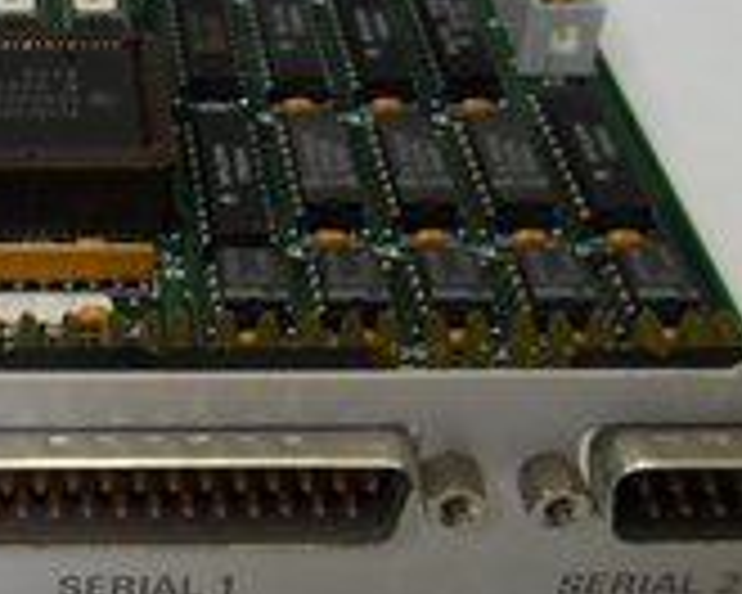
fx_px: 1823
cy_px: 508
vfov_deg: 18.3
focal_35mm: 83
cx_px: 13
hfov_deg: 22.2
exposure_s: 1/30
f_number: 3.5
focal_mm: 6.3
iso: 200
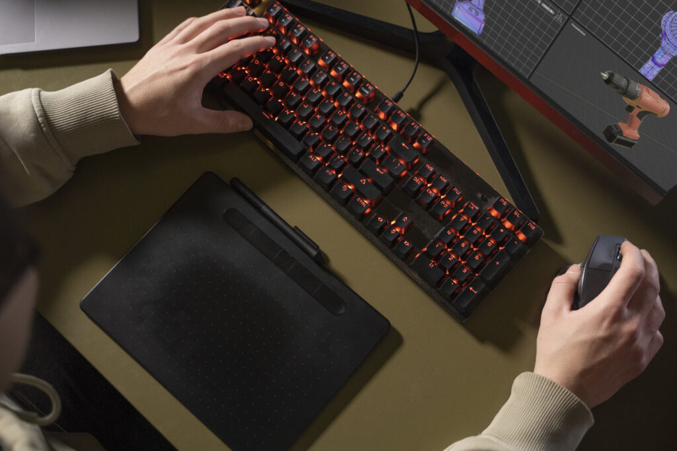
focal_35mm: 40
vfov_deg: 33.4
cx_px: 338
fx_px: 752
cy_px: 226
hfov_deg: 48.5
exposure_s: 1/160
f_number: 2.8
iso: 1600
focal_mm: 40
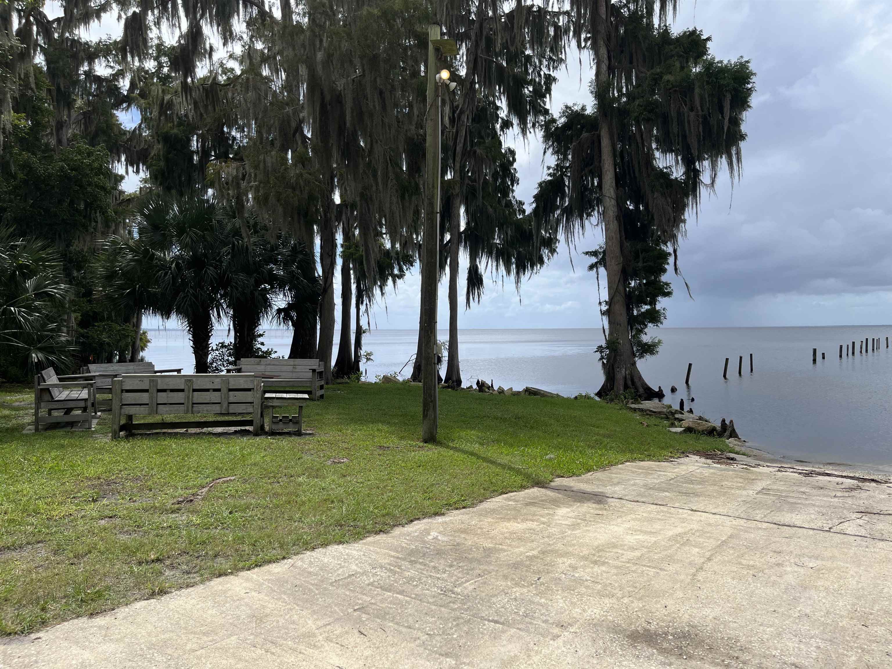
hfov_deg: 67.3
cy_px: 334
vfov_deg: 53.1
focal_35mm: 26
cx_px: 446
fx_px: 670
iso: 50
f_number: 1.6
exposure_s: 1/3623
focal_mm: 5.1
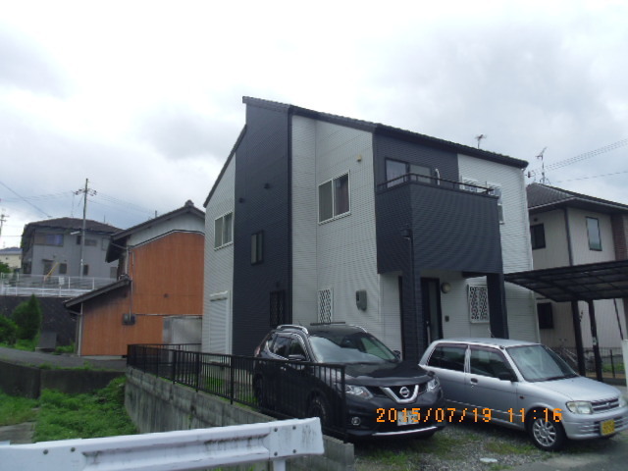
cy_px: 236
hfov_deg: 63.4
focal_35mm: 28
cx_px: 314
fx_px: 508
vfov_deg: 49.7
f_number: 3.9
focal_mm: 5.1
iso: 64
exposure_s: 1/640
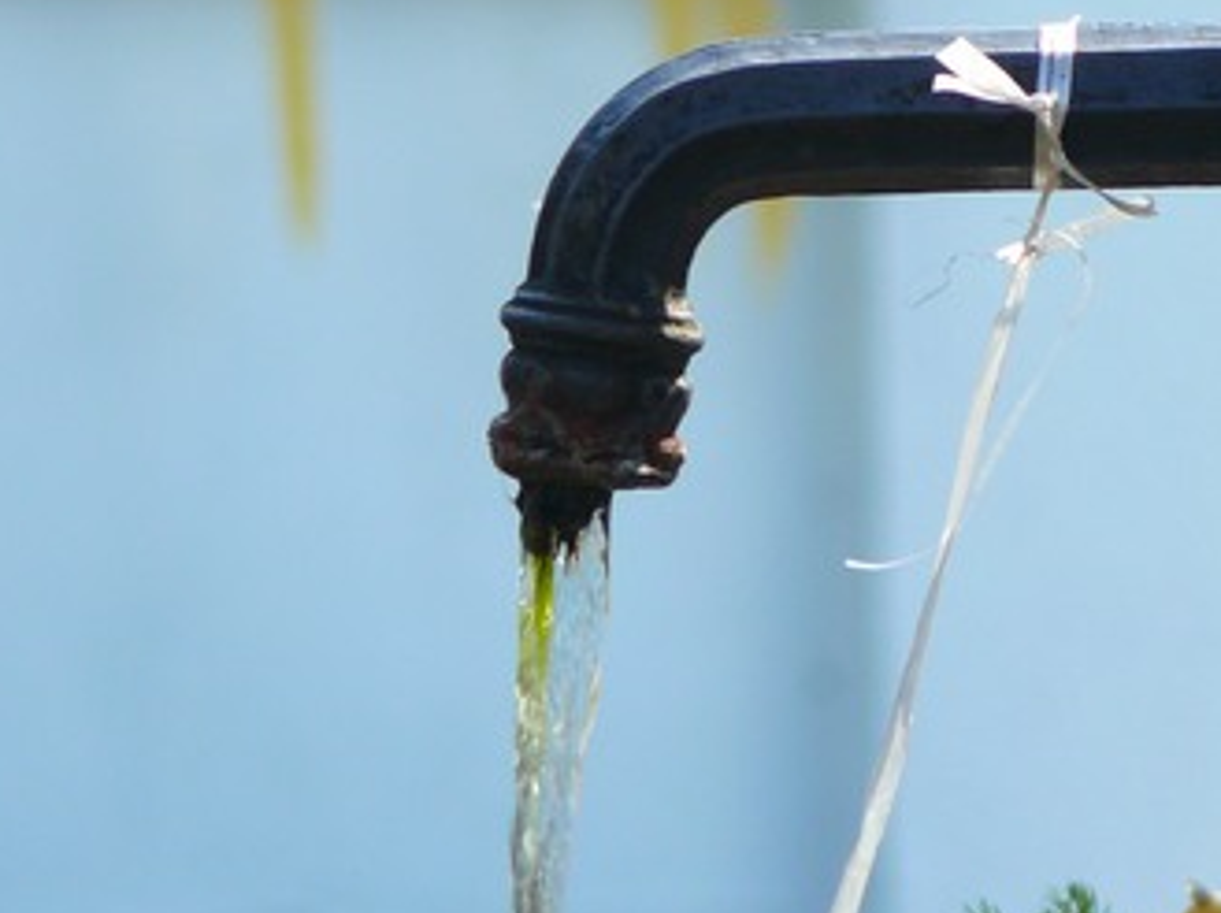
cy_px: 78
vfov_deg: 1.5
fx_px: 33754
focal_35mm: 958
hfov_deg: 2.1
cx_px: 1173
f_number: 4
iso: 100
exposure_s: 1/125
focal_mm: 88.8
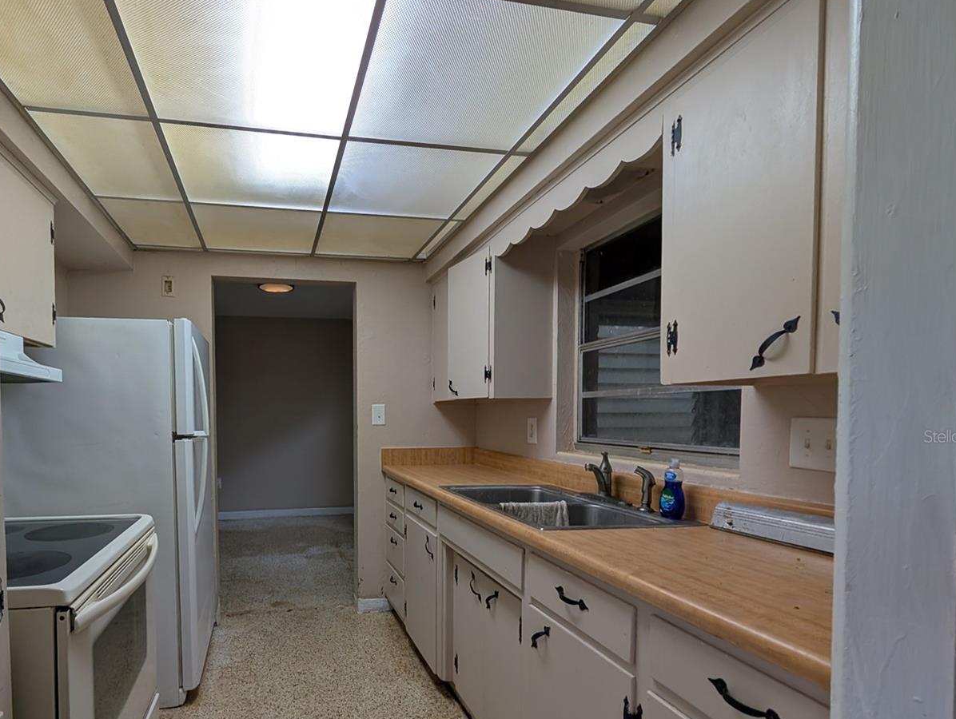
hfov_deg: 92.6
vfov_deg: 77.2
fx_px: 442
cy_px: 436
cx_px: 362
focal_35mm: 16
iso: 75
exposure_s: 1/120
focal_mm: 2.02
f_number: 1.7
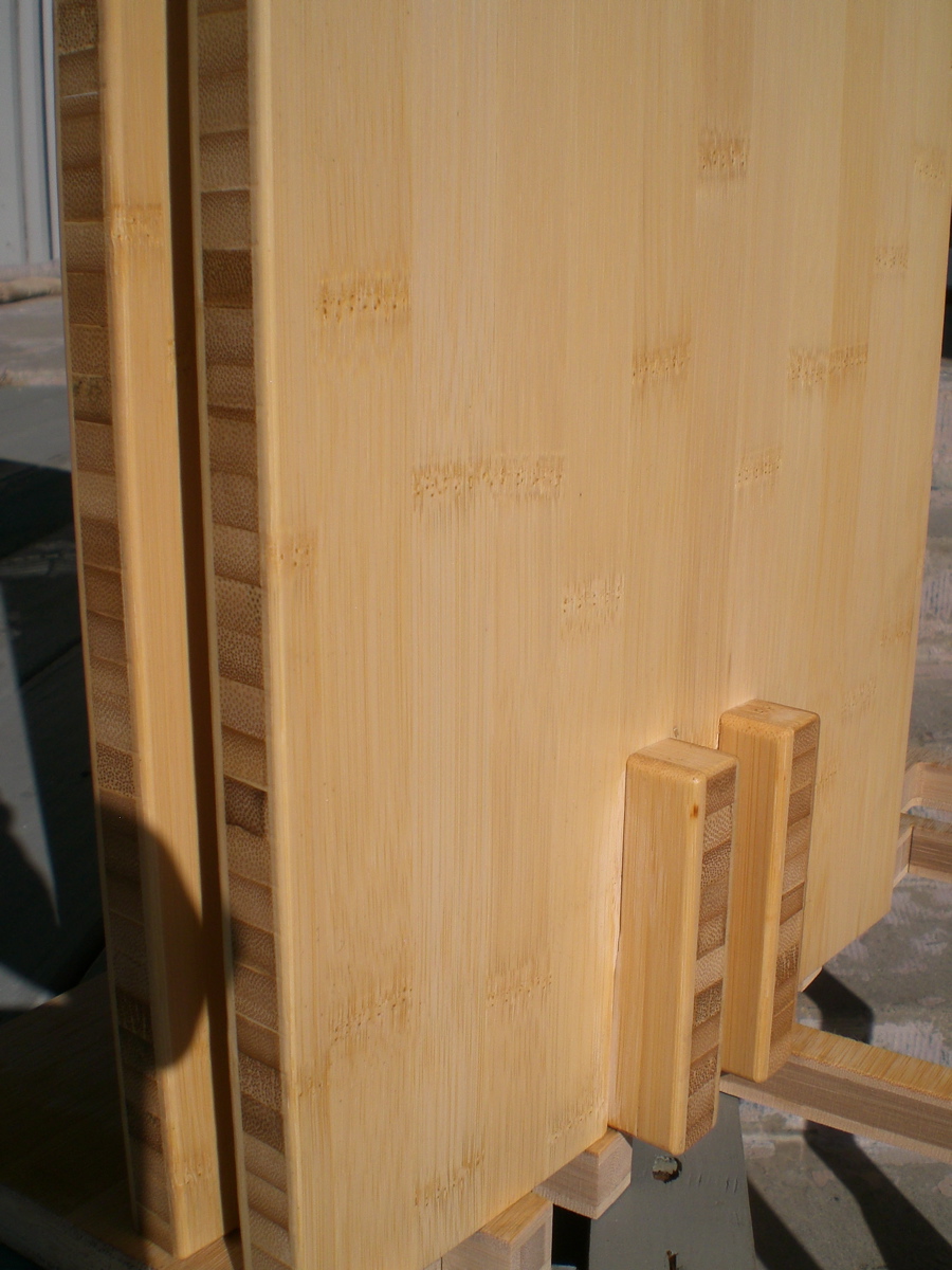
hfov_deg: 37.7
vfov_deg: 49.0
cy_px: 635
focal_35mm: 38
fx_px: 1393
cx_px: 476
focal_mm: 6.3
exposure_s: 1/1600
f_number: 4.4
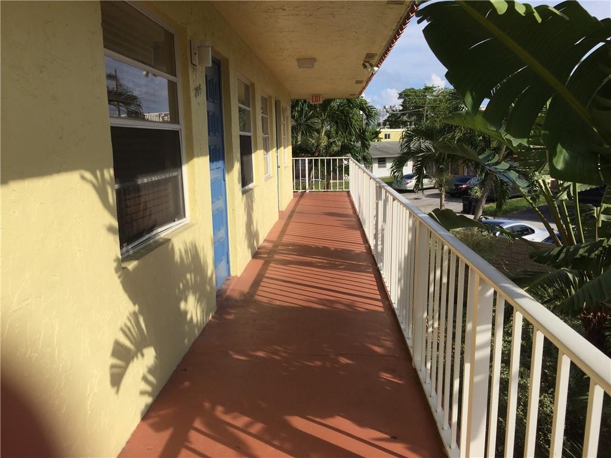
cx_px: 306
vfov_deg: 48.2
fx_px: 512
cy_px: 229
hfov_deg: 61.7
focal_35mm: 29
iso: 32
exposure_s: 1/2825
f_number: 2.2
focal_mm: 4.15
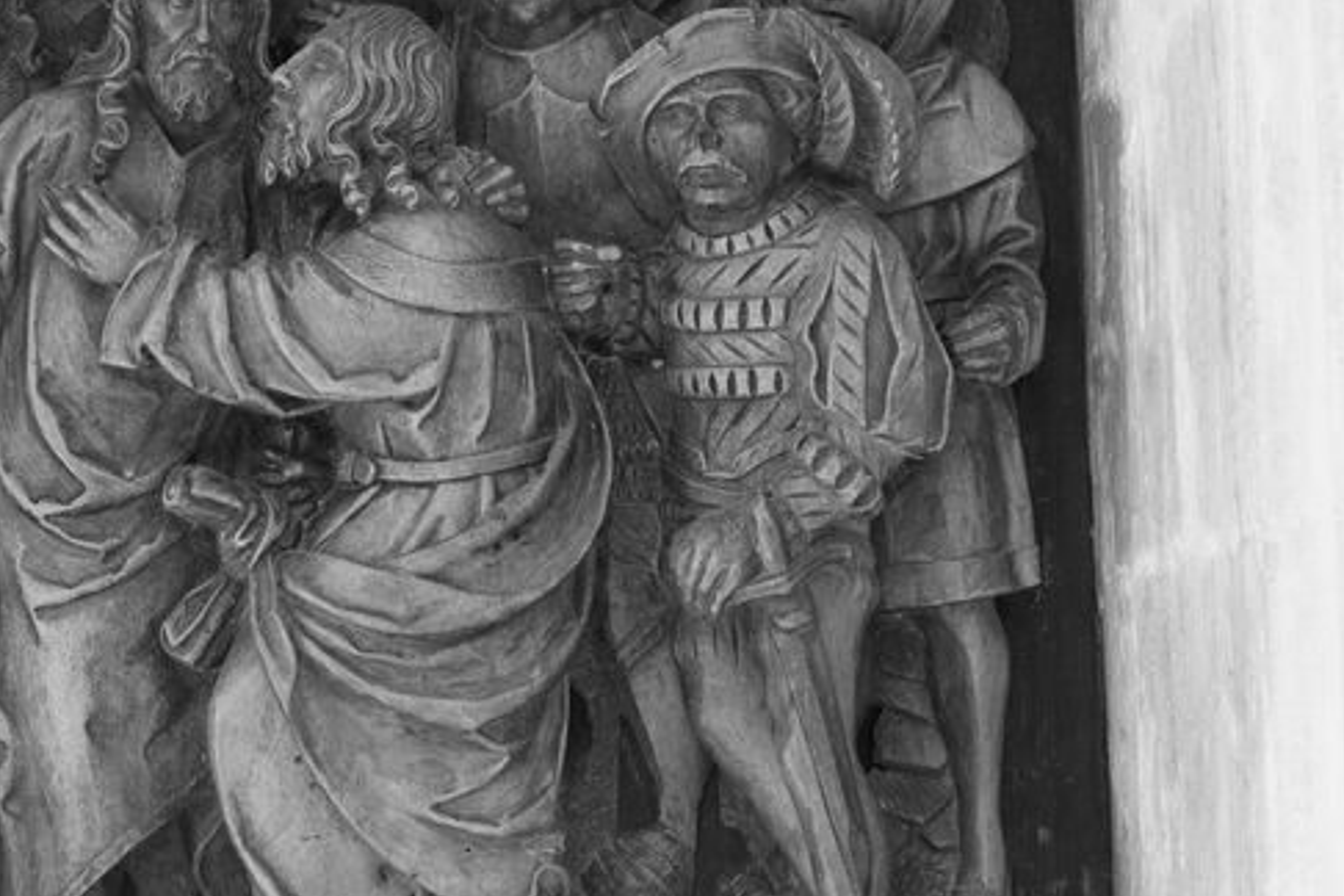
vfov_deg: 12.7
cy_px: 293
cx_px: 185
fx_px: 4032
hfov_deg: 18.7
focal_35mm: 108
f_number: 9
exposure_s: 5
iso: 64
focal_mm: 50
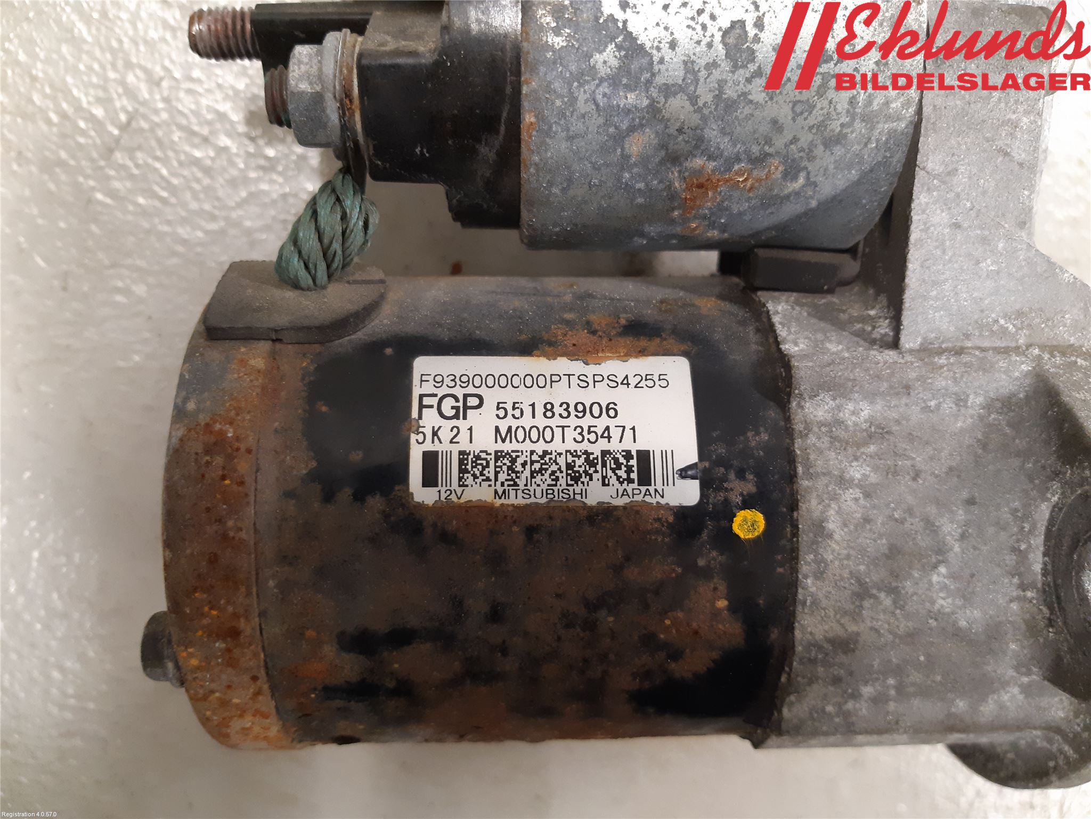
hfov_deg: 67.3
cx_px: 546
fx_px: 819
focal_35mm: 26
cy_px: 410
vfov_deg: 53.1
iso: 250
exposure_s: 1/25
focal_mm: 3.93
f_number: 1.7
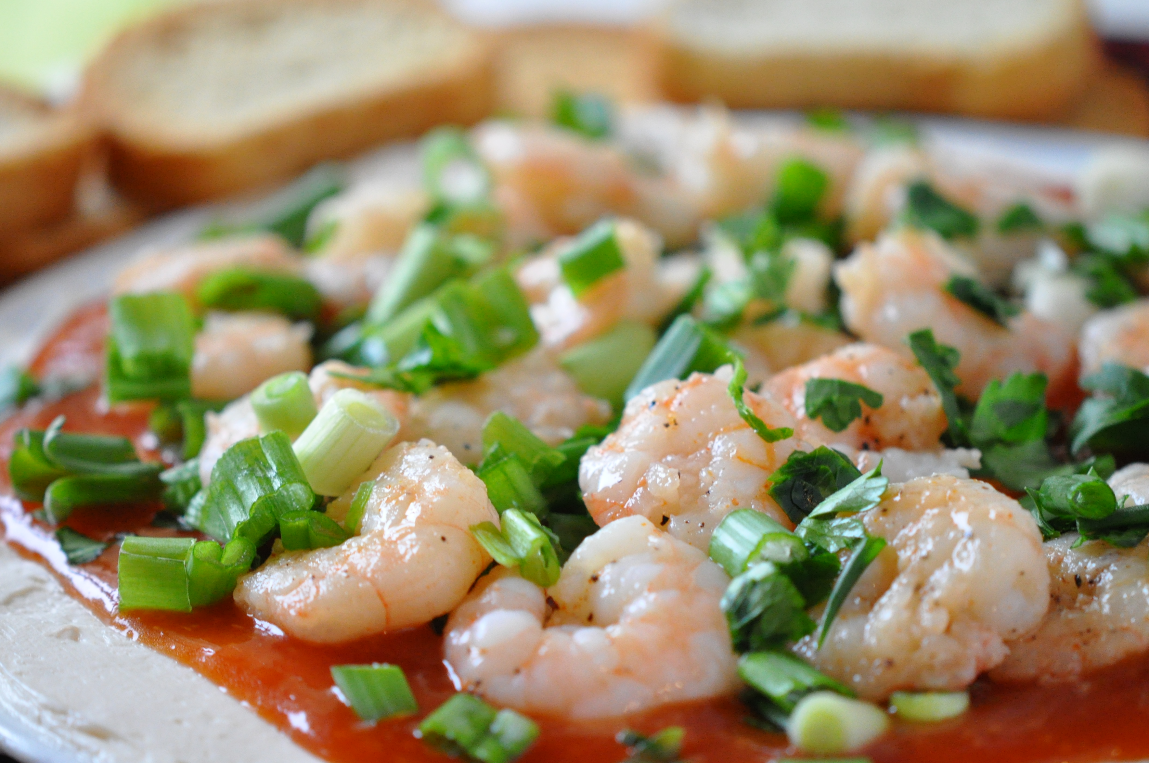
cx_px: 528
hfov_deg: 13.3
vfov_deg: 8.9
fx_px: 4929
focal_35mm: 155
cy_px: 414
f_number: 4
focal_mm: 85
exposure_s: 1/125
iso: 1600
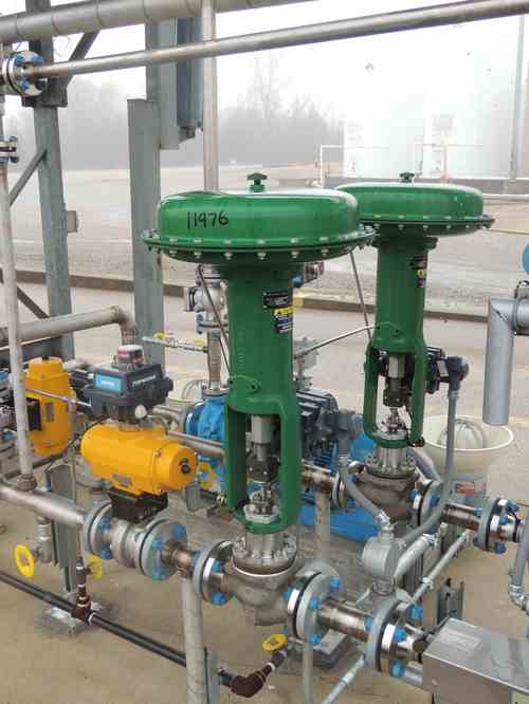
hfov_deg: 40.7
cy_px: 352
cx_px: 264
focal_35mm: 35
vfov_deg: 52.6
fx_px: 713
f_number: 3.3
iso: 100
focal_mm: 6.2
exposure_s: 1/50
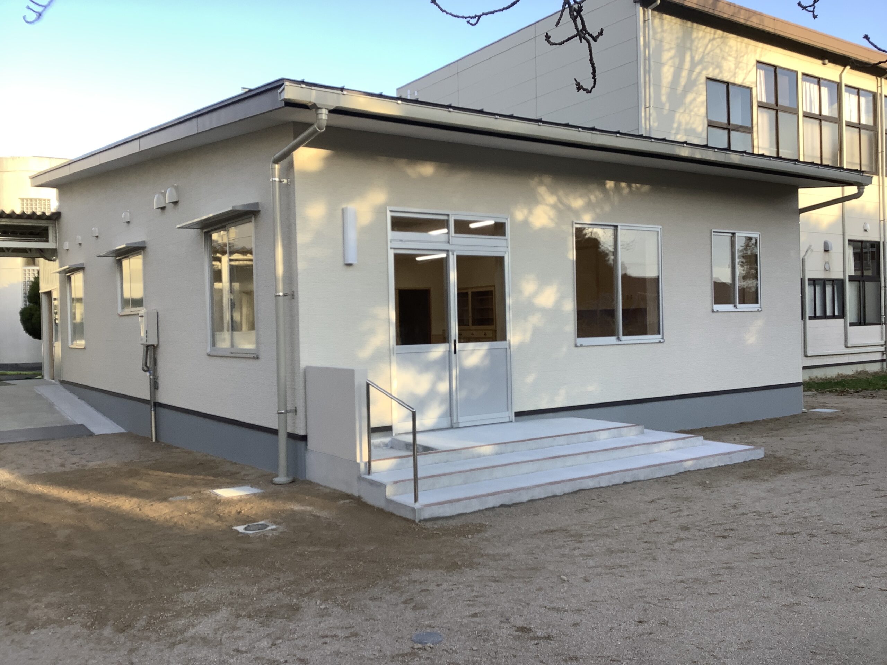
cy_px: 332
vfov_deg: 45.4
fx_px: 794
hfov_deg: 58.4
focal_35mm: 31
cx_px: 444
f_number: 2.4
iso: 25
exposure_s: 1/203
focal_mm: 3.3
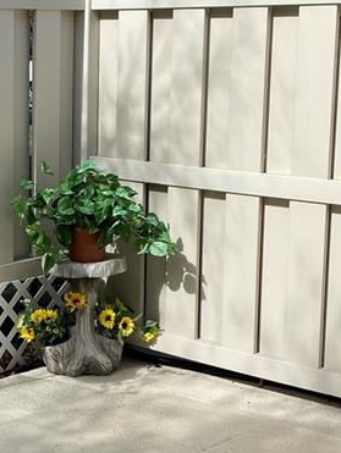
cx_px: -20
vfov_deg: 23.3
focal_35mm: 84
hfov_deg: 17.1
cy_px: 215
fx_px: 1101
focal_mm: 4.25
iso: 32
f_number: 1.8
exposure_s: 1/4115
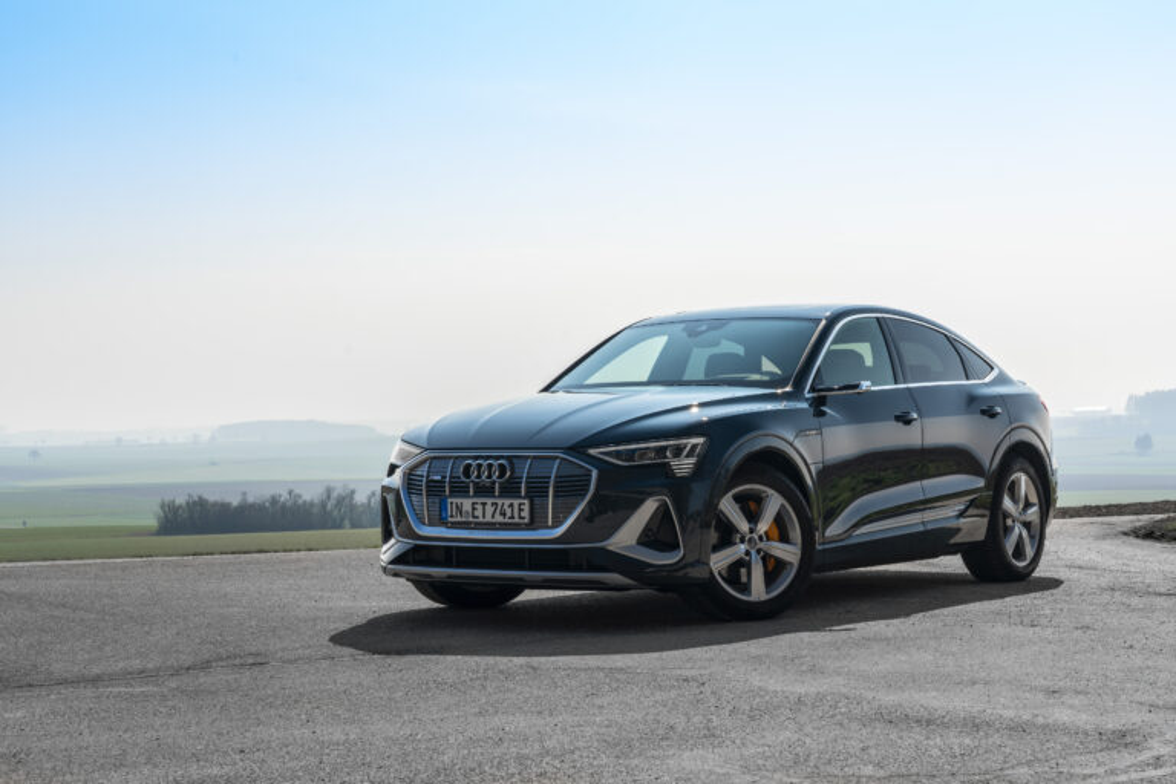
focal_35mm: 61
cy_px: 392
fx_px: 1993
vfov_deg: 22.3
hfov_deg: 32.9
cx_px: 588
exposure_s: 1/80
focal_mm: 61
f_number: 11
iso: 50
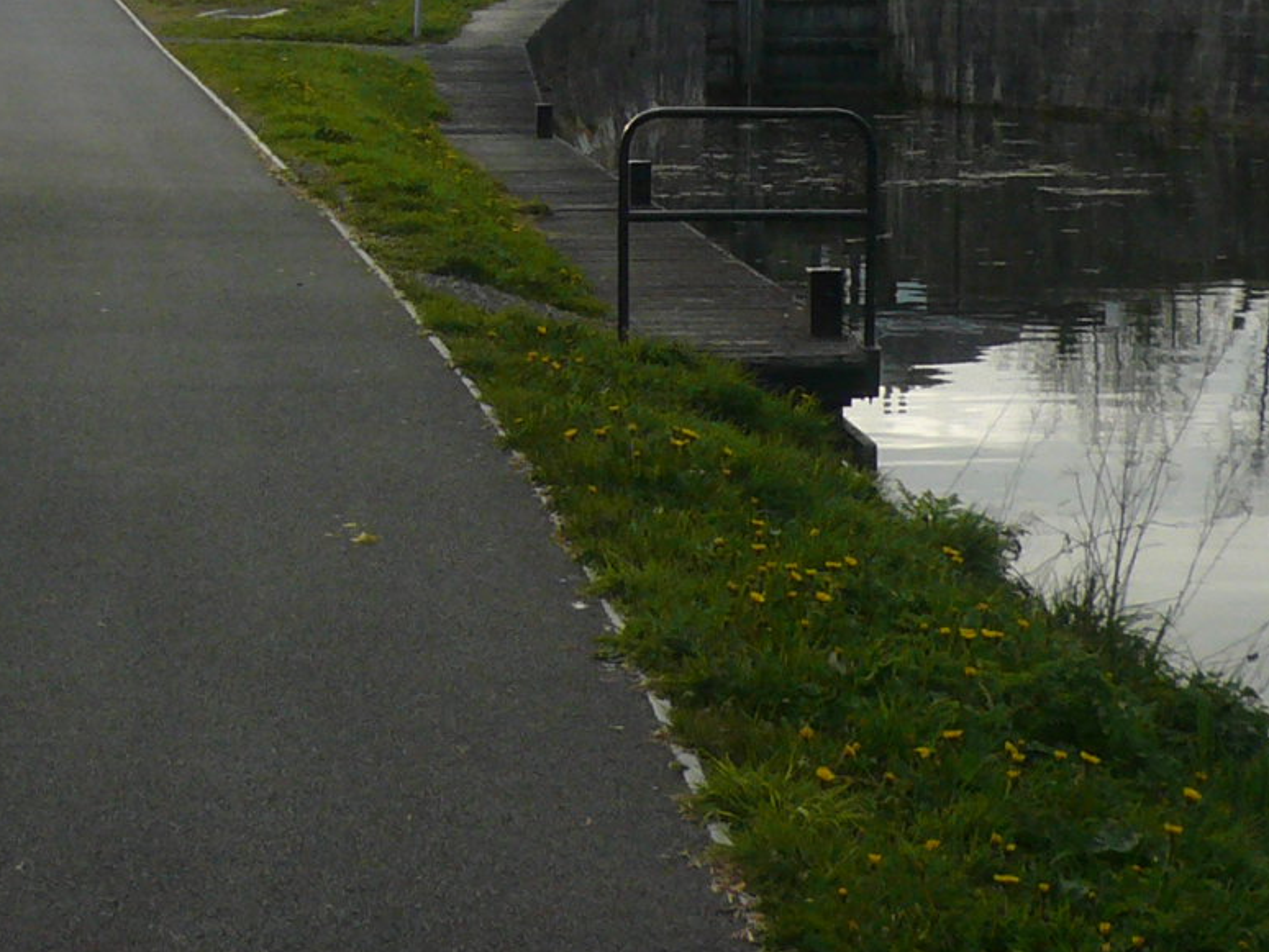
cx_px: 415
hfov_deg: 21.0
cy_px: 326
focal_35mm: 93
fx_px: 3410
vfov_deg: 15.9
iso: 100
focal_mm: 4.9
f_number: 2.9
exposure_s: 1/400
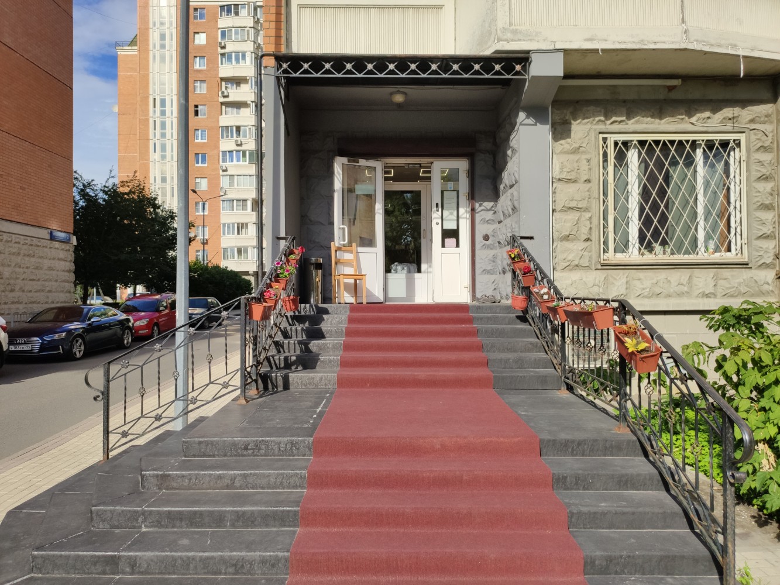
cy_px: 292
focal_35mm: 26
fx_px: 586
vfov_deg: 53.1
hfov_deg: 67.3
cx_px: 390
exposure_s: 1/2500
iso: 112
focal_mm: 4.75
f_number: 1.75
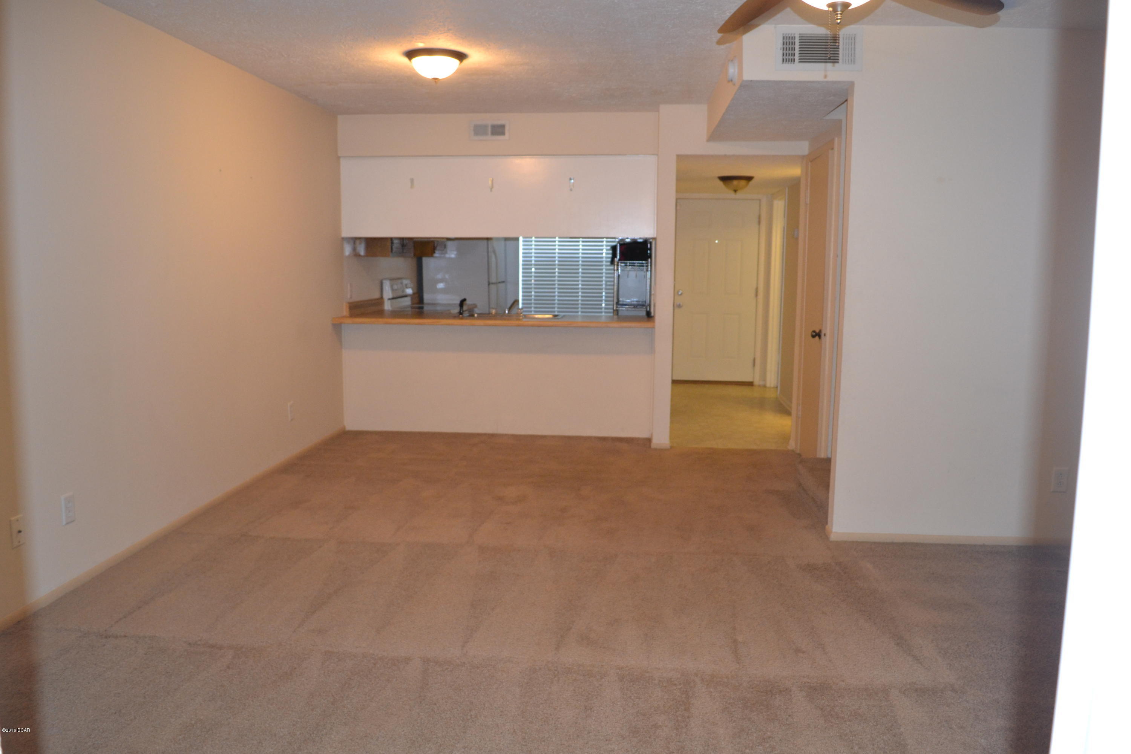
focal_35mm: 27
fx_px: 848
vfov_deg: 47.9
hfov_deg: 67.4
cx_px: 566
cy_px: 377
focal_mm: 18
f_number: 3.5
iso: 1000
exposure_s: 1/60
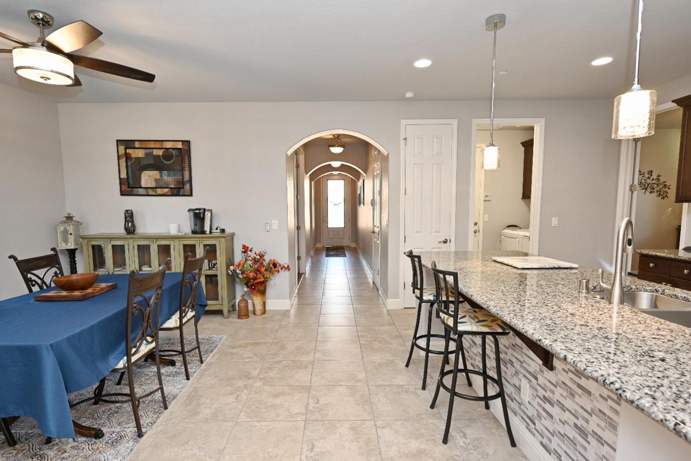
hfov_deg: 90.0
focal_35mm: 18
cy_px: 240
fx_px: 345
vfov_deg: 67.4
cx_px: 334
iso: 450
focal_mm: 17
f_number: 4
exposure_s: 1/60
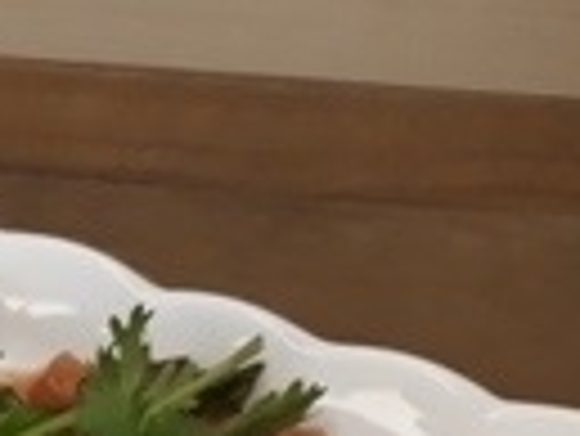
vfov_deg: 9.9
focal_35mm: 134
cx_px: -607
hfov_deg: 12.7
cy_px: 1007
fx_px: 2247
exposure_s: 1/40
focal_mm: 3.71
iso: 125
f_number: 1.7
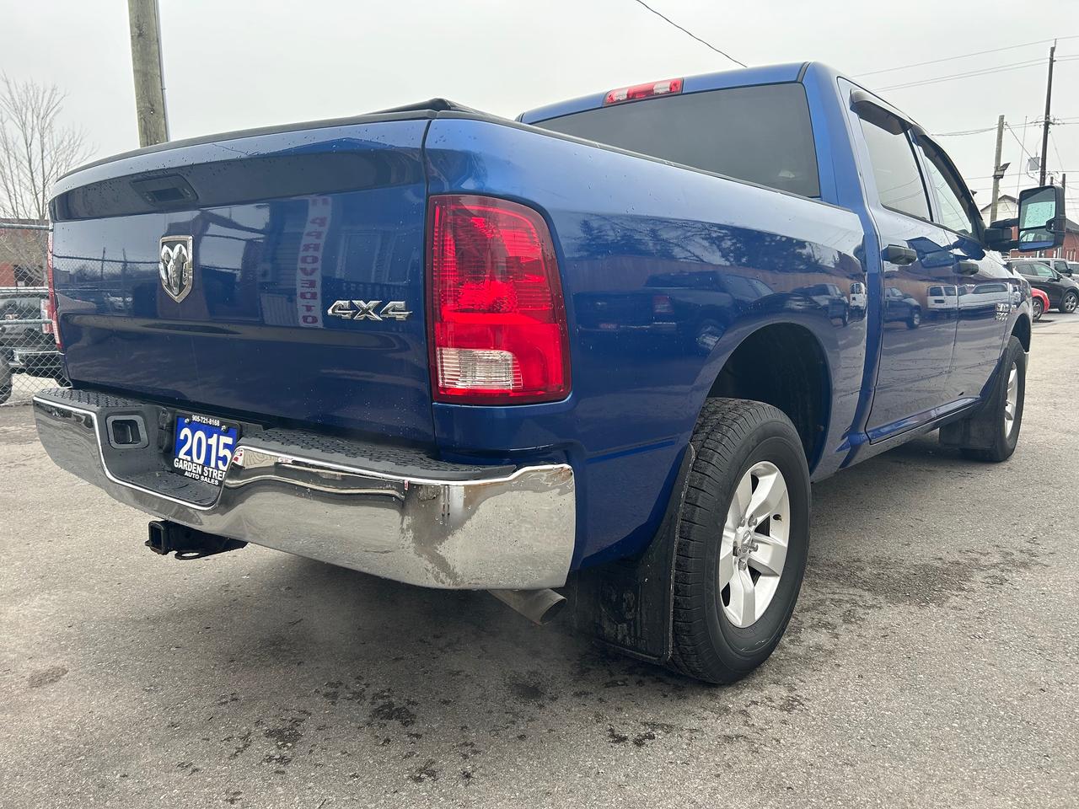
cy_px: 404
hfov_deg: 67.3
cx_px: 540
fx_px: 810
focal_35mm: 26
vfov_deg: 53.1
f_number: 1.5
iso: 50
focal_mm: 5.7
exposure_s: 1/306
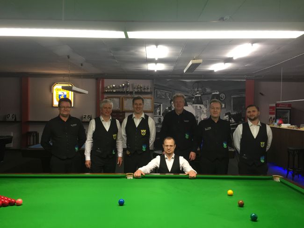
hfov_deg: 61.6
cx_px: 152
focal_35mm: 29
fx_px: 255
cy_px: 114
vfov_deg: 48.3
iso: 125
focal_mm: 4.15
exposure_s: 1/33
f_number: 2.2
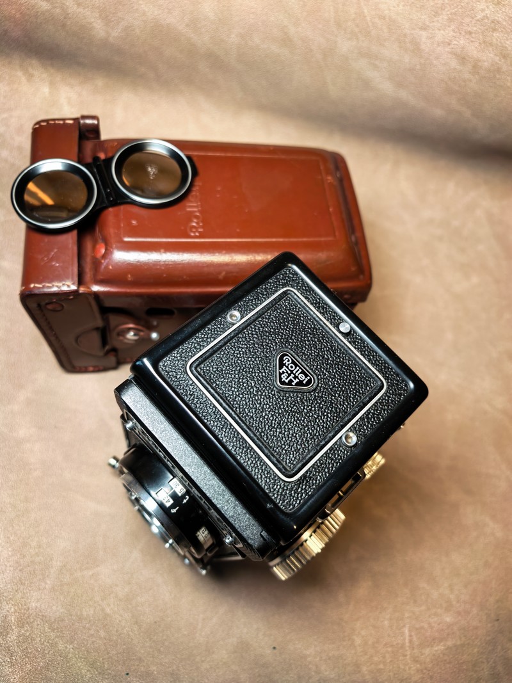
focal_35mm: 24
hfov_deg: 56.8
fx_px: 473
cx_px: 256
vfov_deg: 71.6
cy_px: 342
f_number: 2
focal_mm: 6.98
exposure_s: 1/50
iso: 100
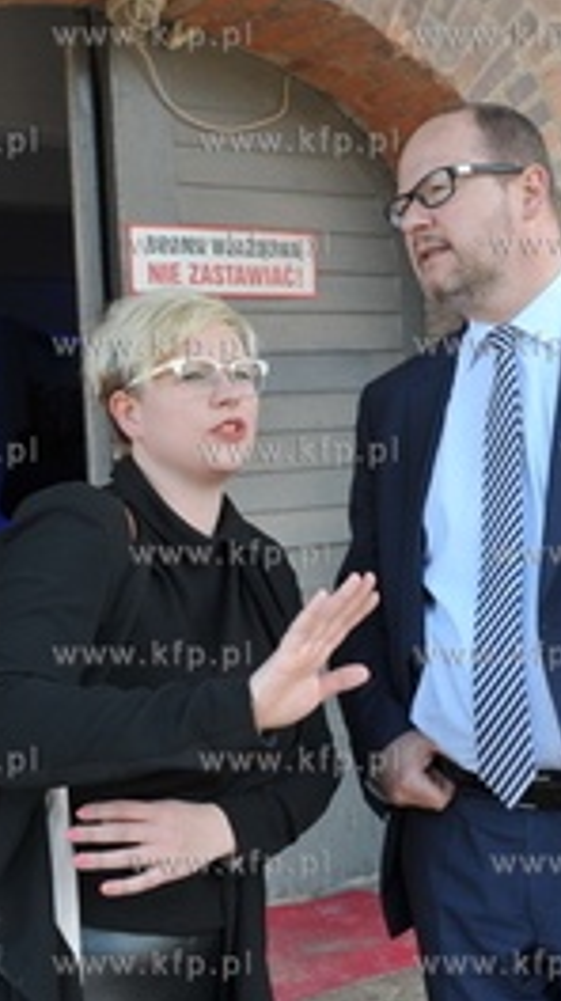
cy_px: 500
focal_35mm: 54
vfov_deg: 38.5
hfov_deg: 21.9
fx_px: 1432
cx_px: 432
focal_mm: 34
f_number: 5.6
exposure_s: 1/320
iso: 400
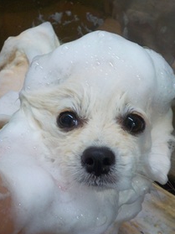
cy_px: 140
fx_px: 290
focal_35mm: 43
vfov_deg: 43.7
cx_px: 76
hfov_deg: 33.5
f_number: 3.3
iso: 200
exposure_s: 1/30
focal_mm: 4.1
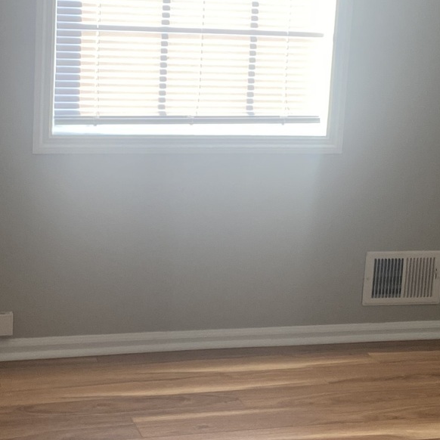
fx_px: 1309
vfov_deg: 19.0
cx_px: 266
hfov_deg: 19.1
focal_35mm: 91
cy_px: 150
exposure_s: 1/122
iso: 100
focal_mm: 4.25
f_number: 1.8
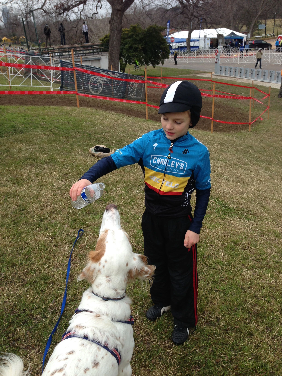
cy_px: 188
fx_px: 358
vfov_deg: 55.4
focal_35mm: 33
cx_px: 141
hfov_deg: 42.9
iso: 50
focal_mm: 4.12
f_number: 2.4
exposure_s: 1/430
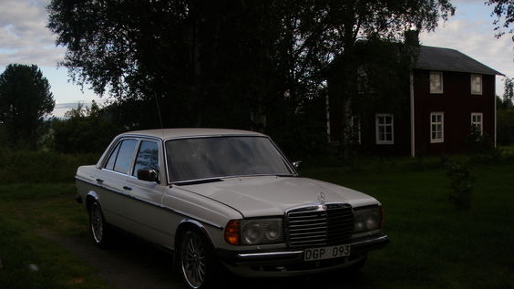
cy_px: 208
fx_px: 640
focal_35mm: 47
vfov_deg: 25.2
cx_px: 242
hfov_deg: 43.7
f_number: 4.5
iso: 50
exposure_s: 1/200
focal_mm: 6.7
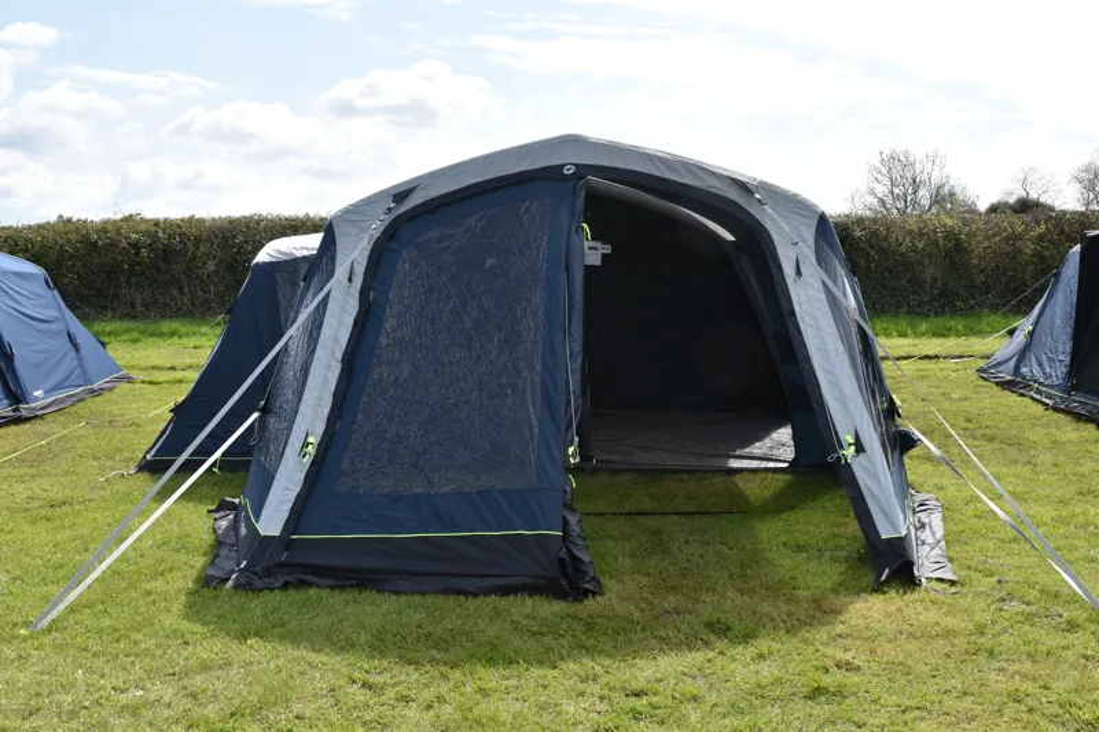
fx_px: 1099
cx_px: 550
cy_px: 366
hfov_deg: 53.1
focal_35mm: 36
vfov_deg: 36.9
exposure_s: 1/320
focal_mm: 24
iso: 200
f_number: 9
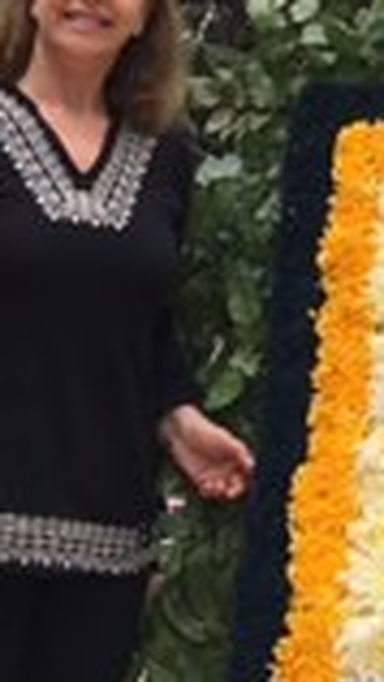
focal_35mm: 128
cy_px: -246
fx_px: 2315
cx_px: 582
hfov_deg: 9.2
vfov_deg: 15.8
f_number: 2.2
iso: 25
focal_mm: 4.15
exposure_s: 1/1508
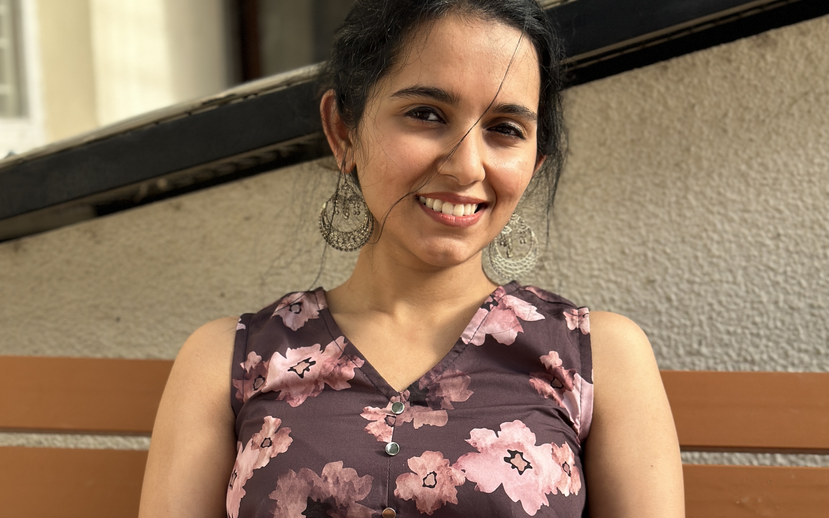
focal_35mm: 68
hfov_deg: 30.2
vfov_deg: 18.7
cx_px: 414
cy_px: 512
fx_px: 1536
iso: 100
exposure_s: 1/1953
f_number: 1.78
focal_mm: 6.86
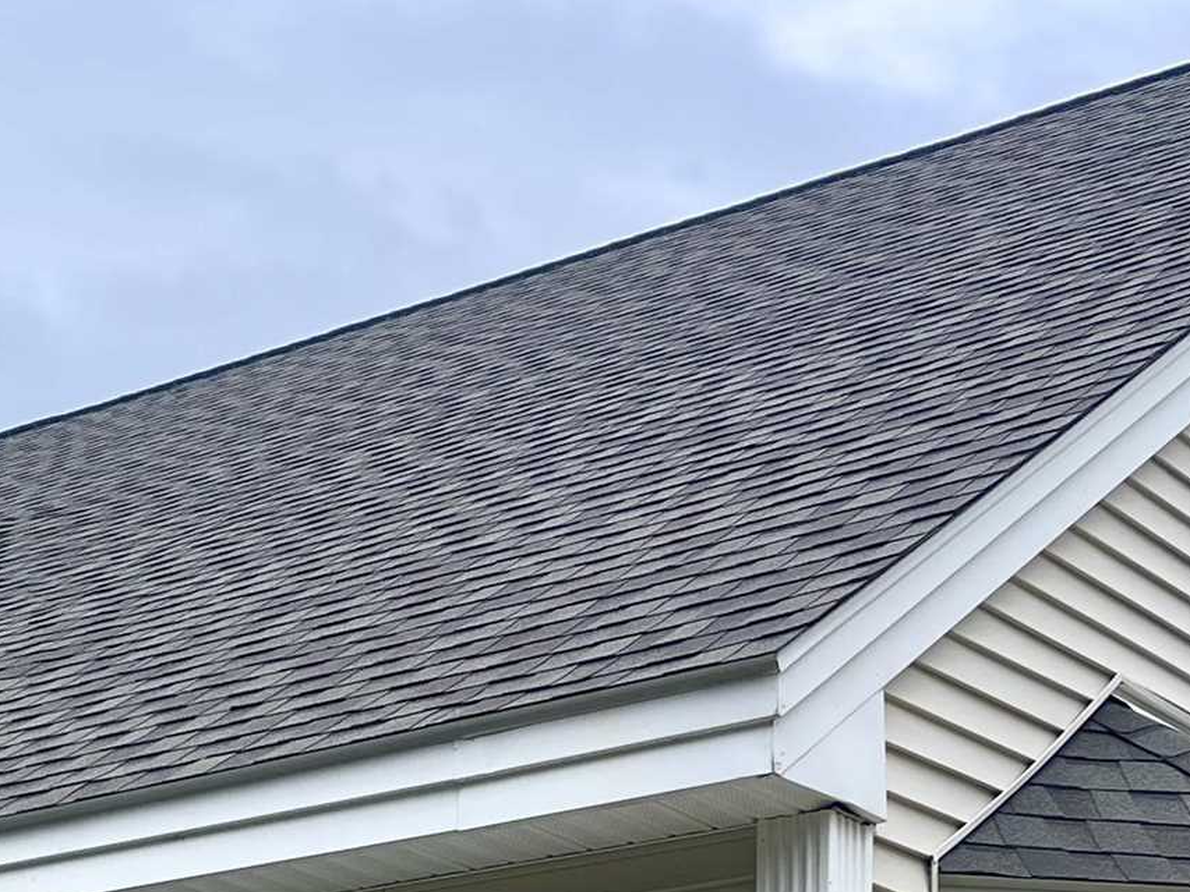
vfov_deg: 15.6
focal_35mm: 90
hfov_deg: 21.4
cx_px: 195
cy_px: 1147
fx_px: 3094
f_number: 1.6
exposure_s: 1/930
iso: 32
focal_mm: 5.1
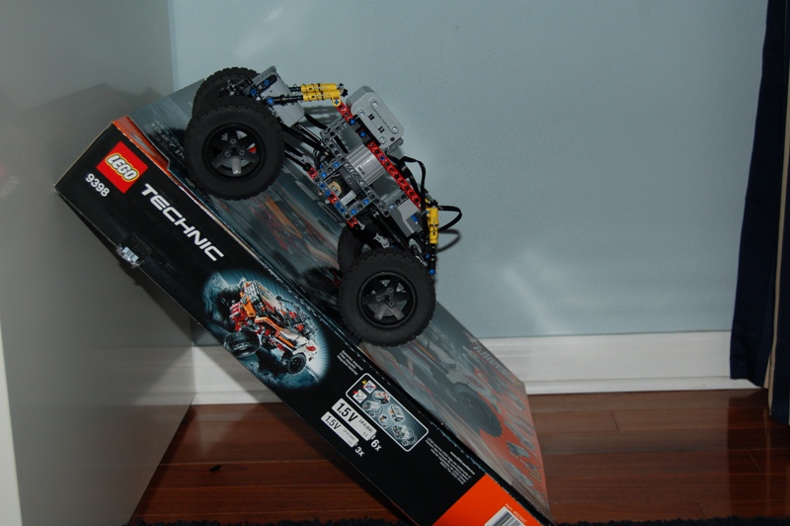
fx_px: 1250
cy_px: 263
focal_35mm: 57
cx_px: 395
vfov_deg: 23.7
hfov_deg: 35.1
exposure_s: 1/60
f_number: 5
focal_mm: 38
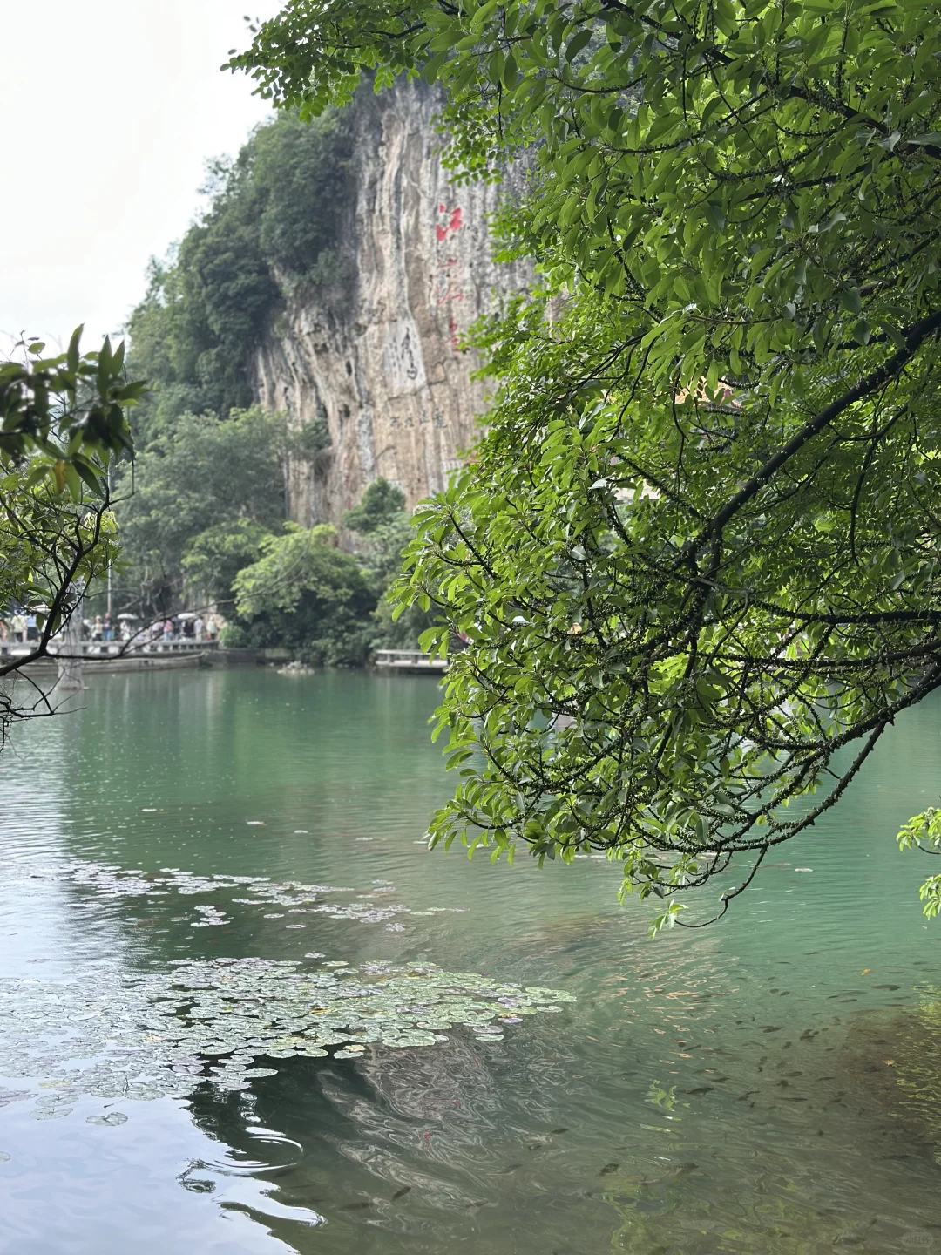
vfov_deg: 39.7
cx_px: 470
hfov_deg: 30.3
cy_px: 628
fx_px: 1740
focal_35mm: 48
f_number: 1.78
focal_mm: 6.86
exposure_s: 1/668
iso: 80
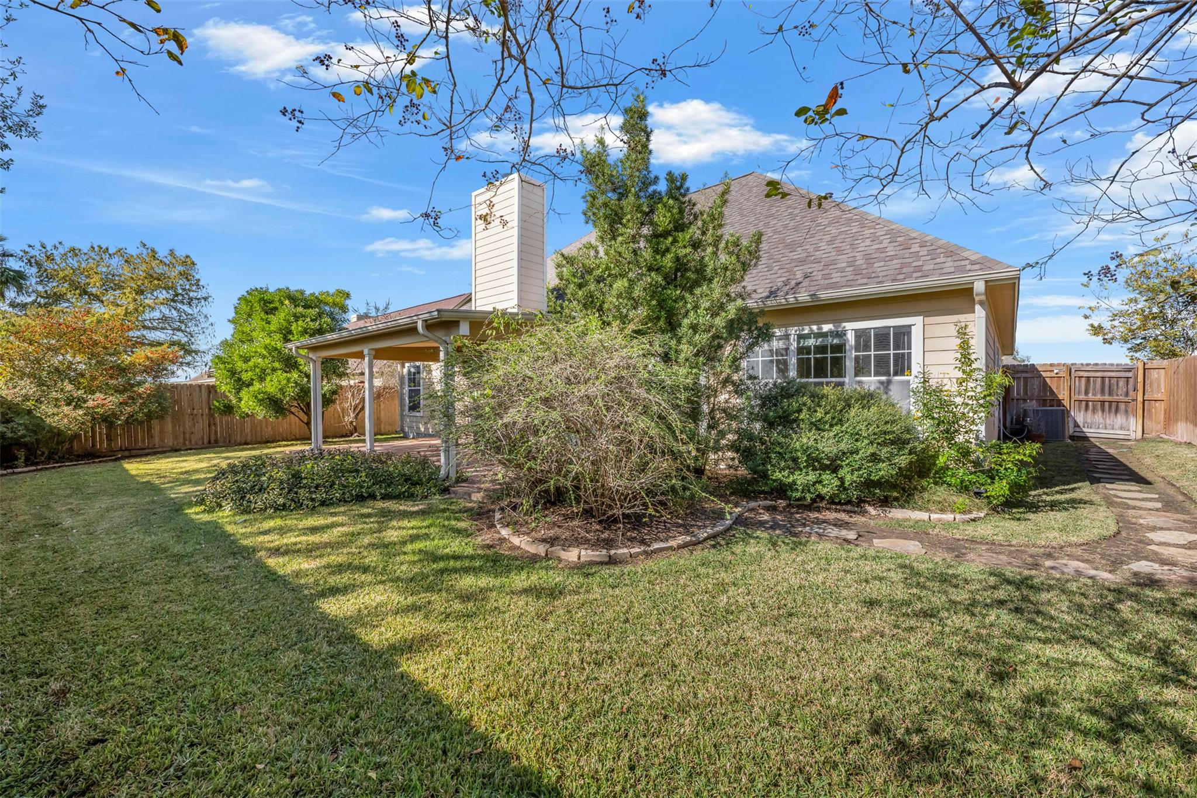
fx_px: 465
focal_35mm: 14
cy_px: 399
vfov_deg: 81.2
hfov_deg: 104.3
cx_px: 598
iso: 800
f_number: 11
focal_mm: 14
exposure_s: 1/640
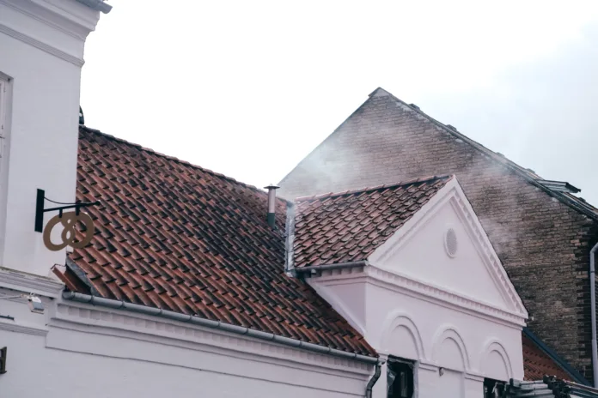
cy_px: 199
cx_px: 299
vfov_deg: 16.5
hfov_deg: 24.5
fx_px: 1379
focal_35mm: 83
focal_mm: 55
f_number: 4
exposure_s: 1/850
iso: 200
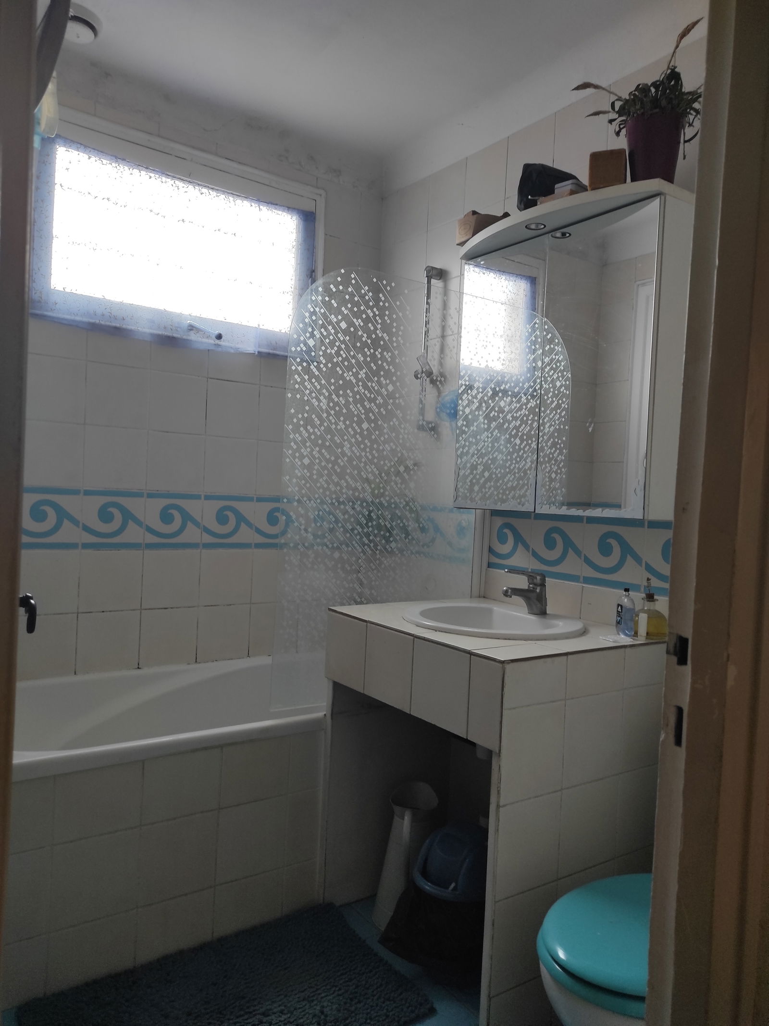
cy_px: 513
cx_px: 384
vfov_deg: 69.4
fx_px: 740
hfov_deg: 54.9
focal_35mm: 25
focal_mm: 5.43
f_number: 1.89
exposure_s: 1/50
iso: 145
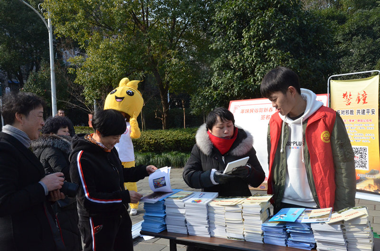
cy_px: 126
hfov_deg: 53.2
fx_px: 379
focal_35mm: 36
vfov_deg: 36.7
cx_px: 190
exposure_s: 1/800
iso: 2000
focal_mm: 24
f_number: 14
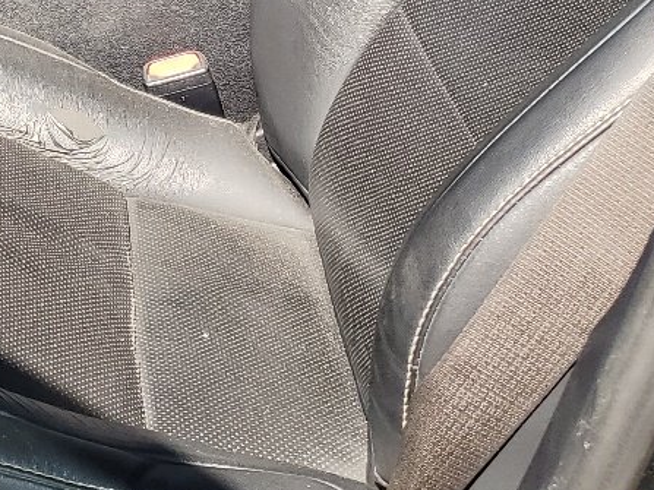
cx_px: -130
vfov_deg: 15.2
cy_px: -120
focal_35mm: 93
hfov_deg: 19.8
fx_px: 1757
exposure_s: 1/833
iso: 50
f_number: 1.5
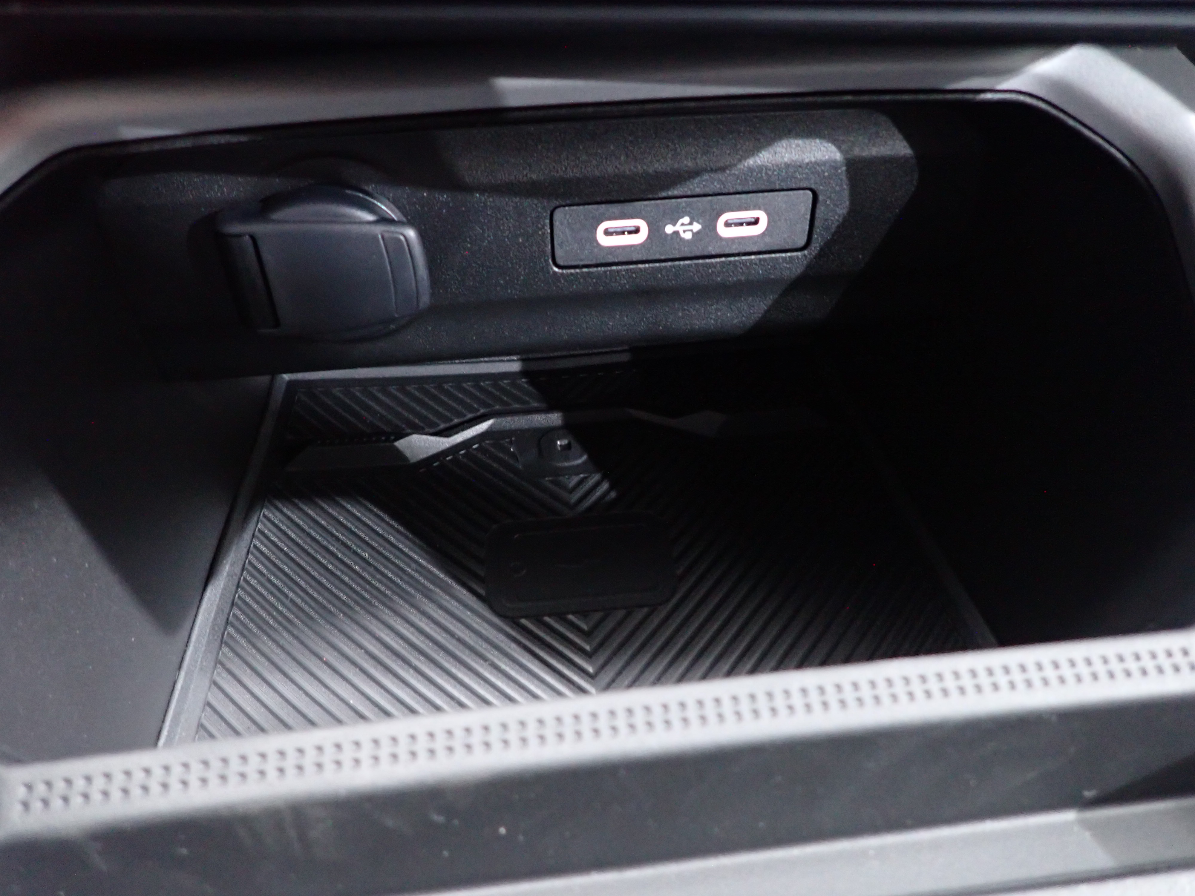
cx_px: 598
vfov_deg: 54.9
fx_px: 863
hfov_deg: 69.4
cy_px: 448
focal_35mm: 25
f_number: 2
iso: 800
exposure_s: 1/8
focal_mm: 4.5
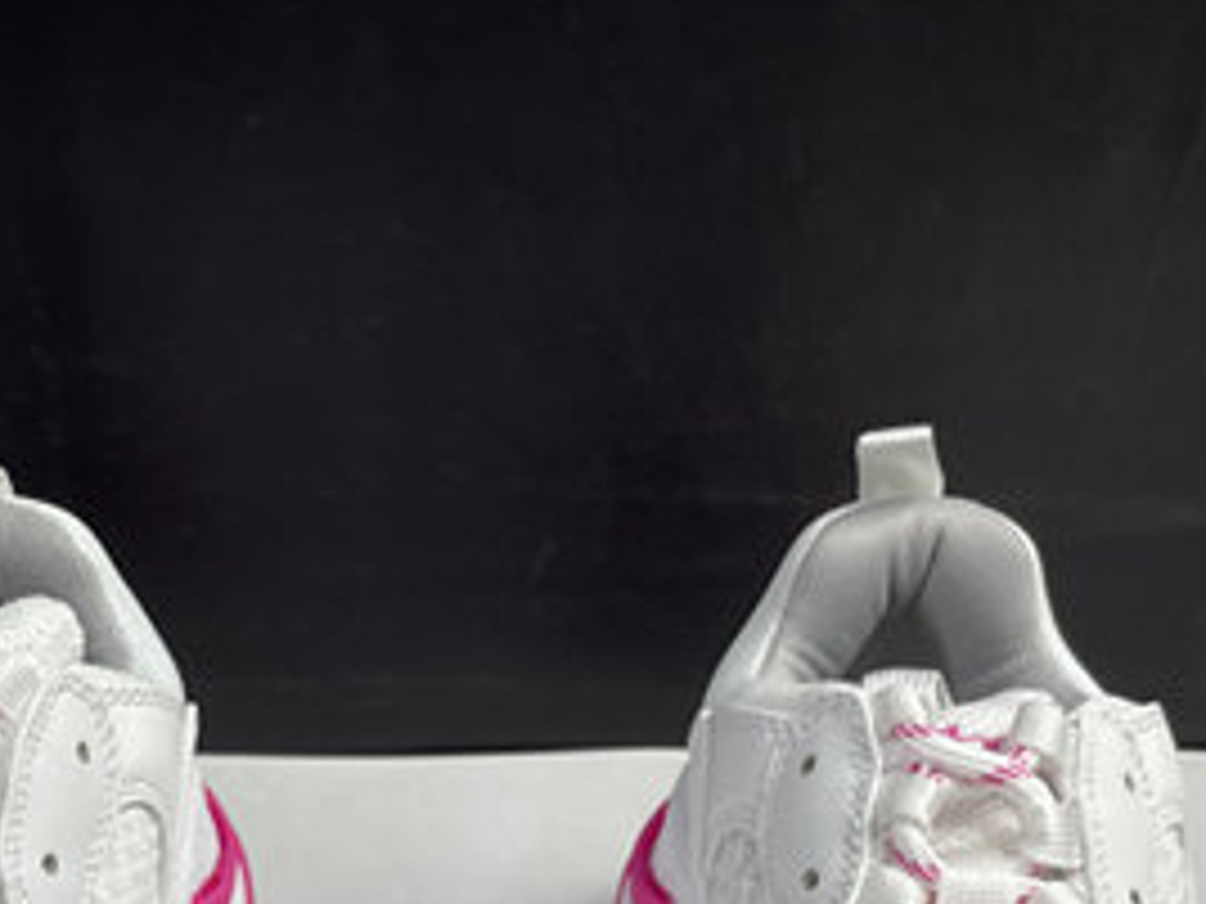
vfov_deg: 19.9
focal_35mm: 68
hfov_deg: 28.3
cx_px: 346
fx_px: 2369
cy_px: 1167
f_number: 1.6
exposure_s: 1/121
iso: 32
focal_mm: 4.2
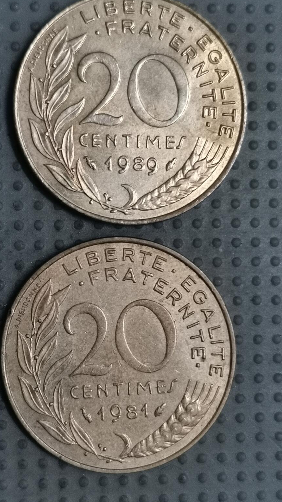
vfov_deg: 31.9
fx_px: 877
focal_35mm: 66
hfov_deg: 18.2
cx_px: 101
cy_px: 257
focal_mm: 4.75
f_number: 1.8
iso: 250
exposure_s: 1/36
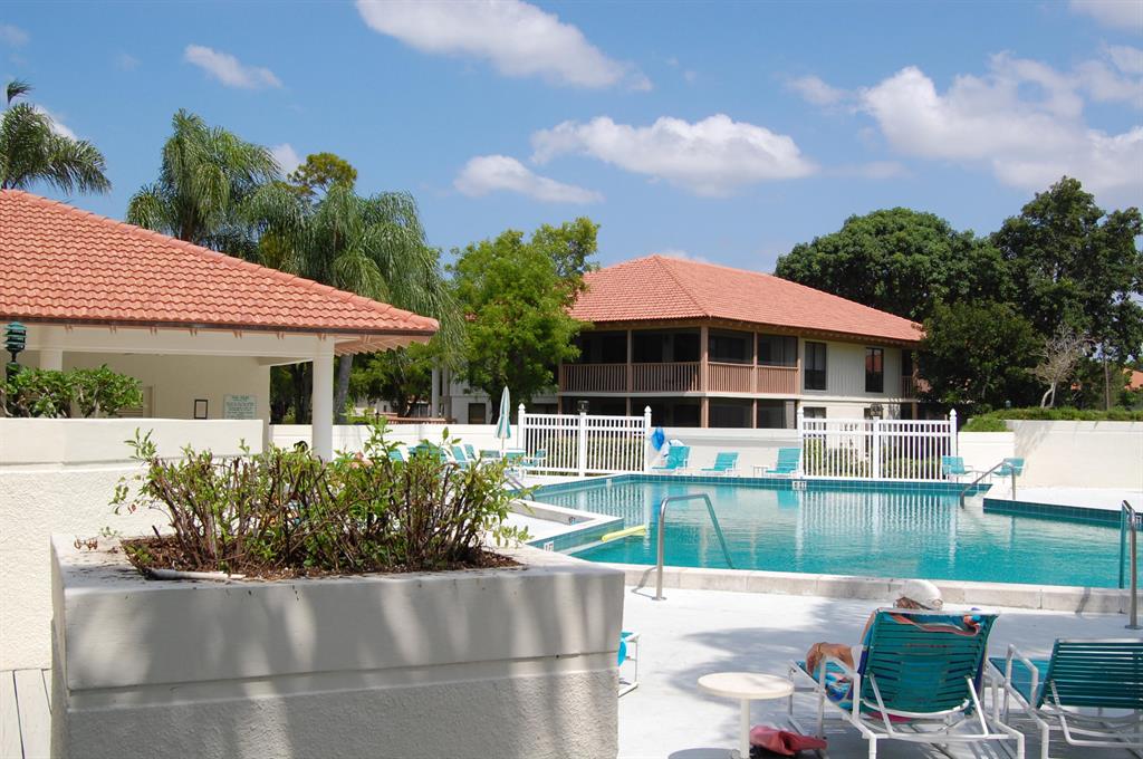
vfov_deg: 34.1
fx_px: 1237
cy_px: 380
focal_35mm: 39
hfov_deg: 49.6
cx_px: 572
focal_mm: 26
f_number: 11
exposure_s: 1/500
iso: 400
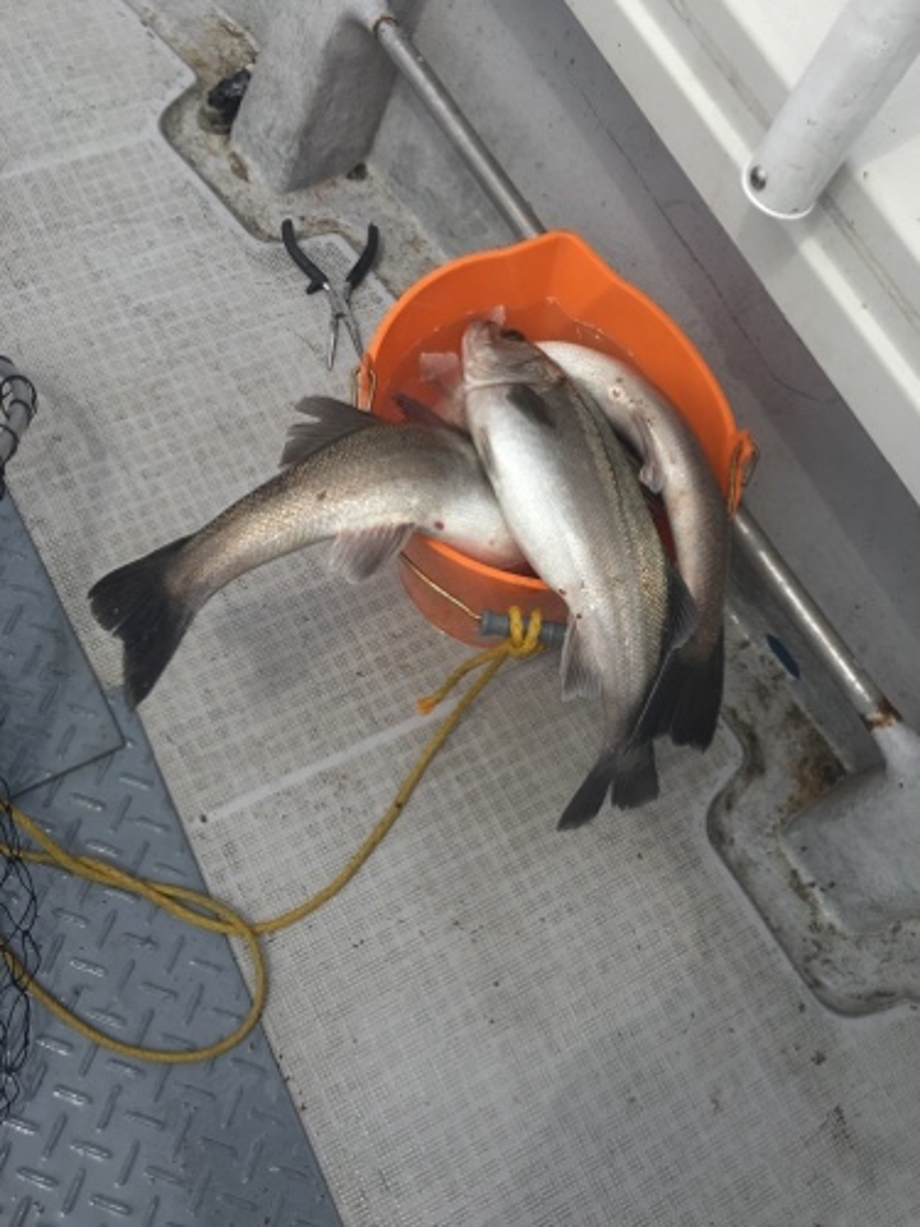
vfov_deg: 61.7
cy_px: 614
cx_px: 460
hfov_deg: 48.2
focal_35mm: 29
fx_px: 1028
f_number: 2.2
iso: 25
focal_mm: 4.15
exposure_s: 1/1748
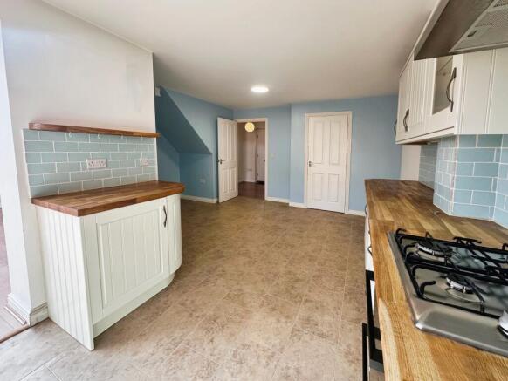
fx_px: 206
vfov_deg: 85.7
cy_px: 190
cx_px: 254
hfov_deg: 102.0
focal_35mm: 14
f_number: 2.2
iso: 125
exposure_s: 1/99
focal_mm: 2.22
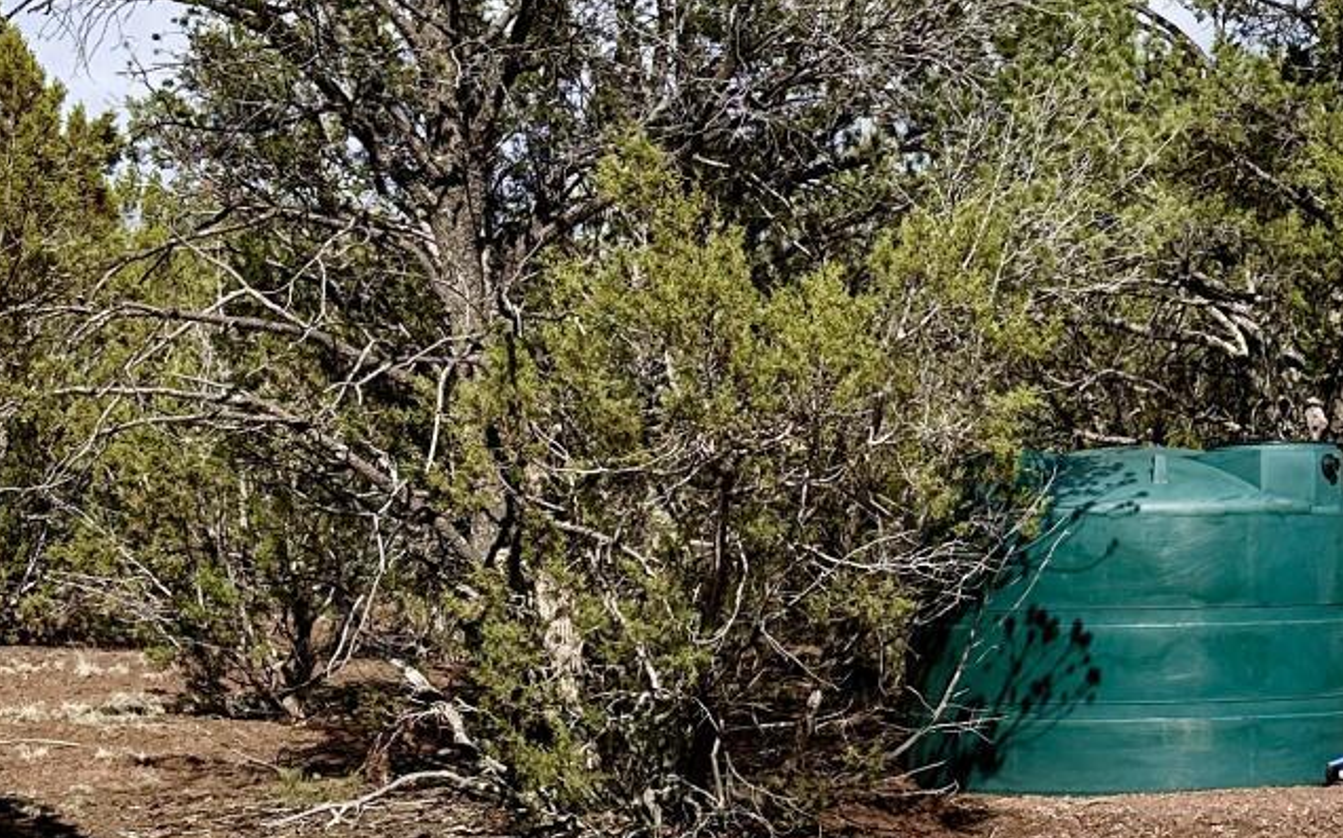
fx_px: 2927
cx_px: 1085
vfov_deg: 16.2
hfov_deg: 25.4
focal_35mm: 80
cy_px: 703
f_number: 1.78
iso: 80
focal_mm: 6.86
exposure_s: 1/6211
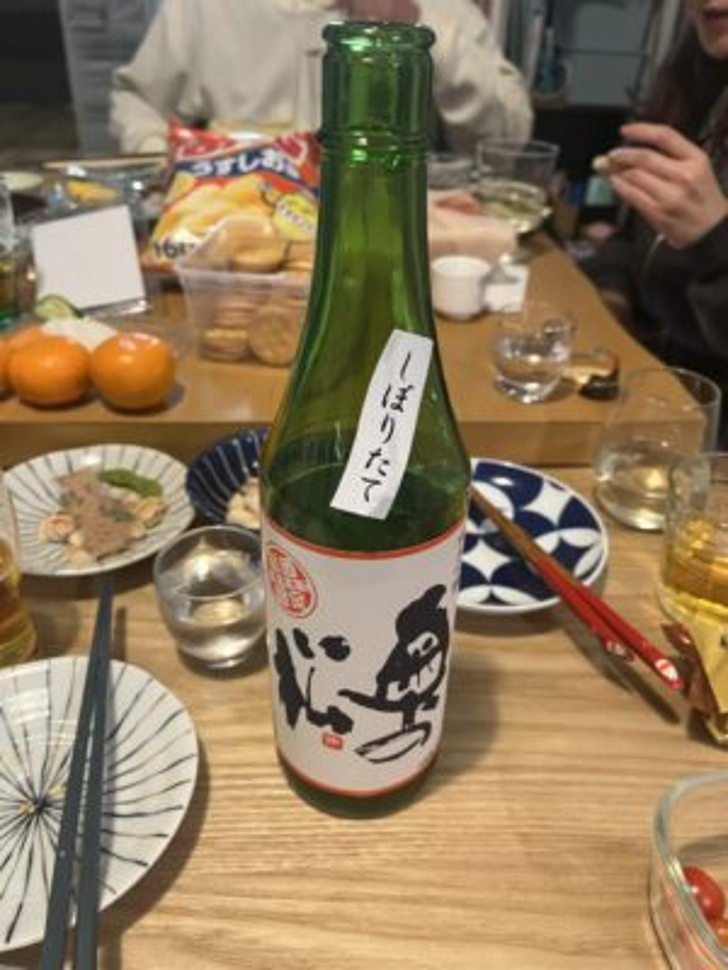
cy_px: 485
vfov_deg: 67.3
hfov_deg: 53.1
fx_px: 729
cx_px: 364
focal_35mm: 26
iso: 500
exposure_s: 1/50
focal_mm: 5.1
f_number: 1.6
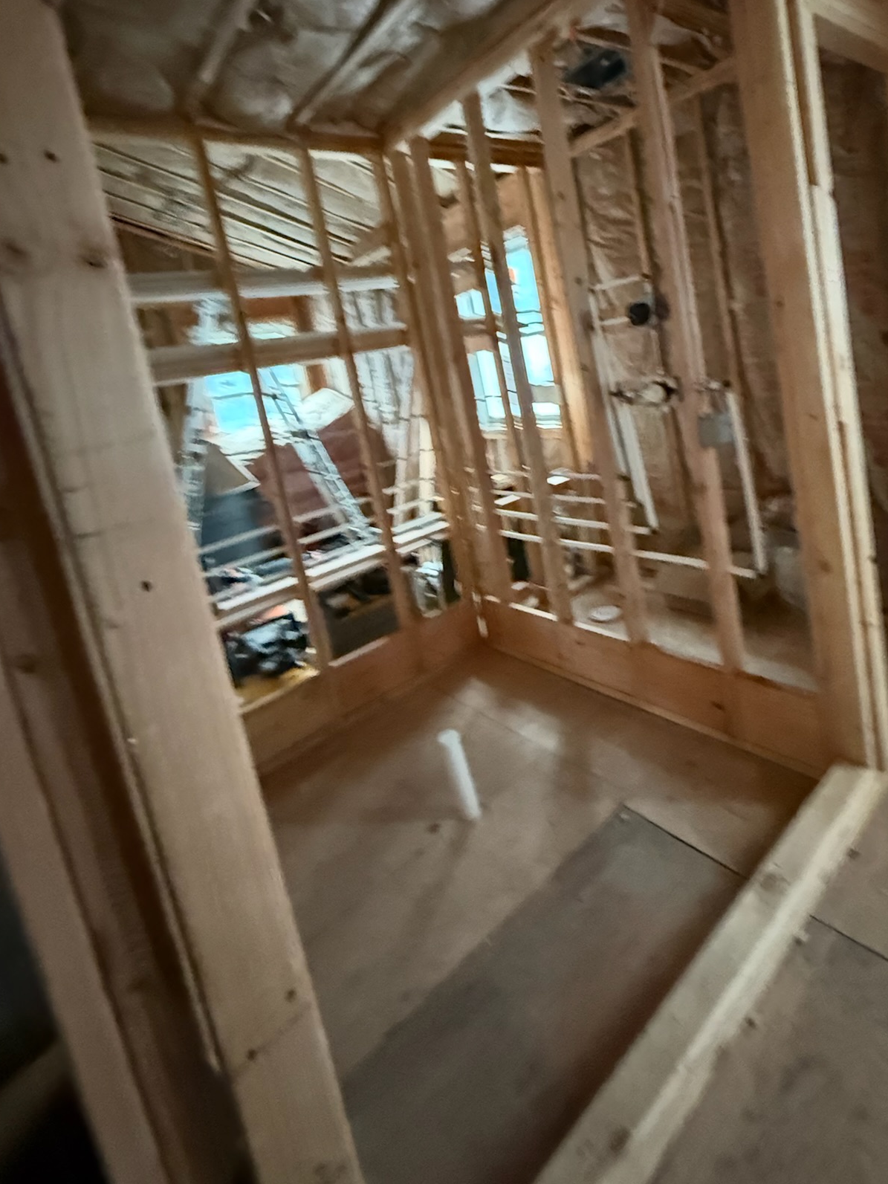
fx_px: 616
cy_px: 436
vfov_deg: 85.9
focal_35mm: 18
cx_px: 548
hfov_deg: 70.6
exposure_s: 1/36
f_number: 2.2
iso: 1600
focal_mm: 2.22
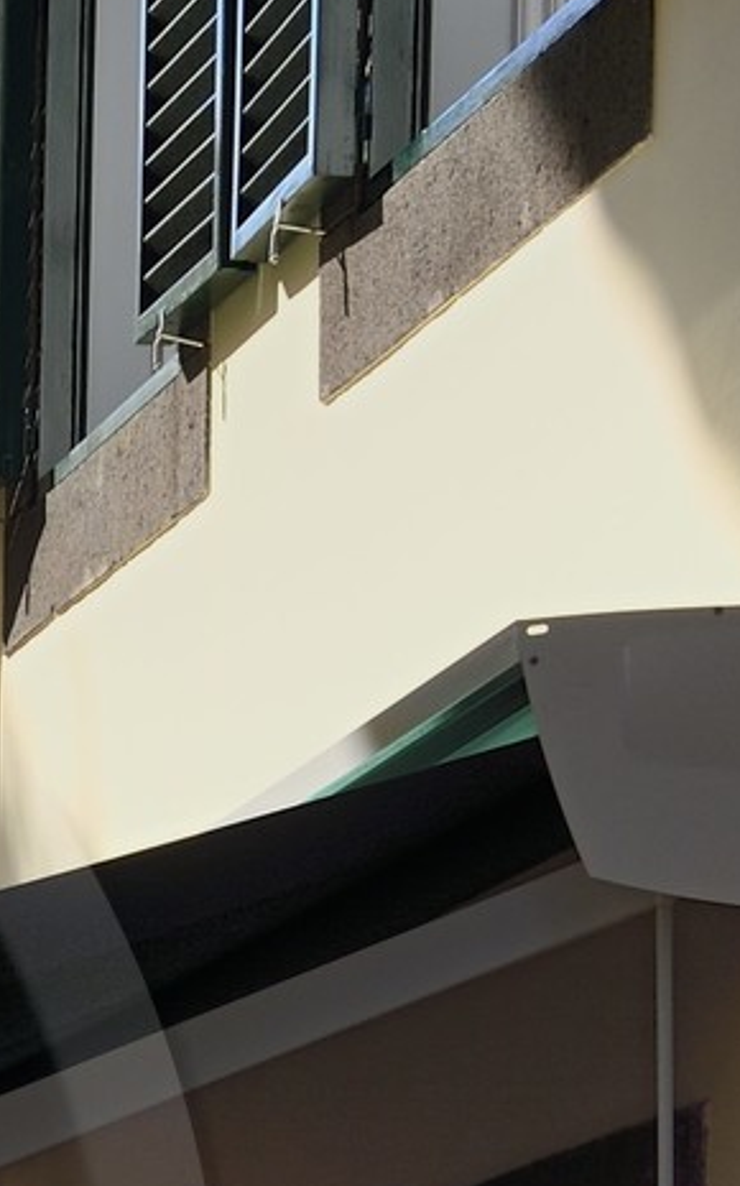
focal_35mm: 253
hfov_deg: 5.0
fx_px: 8176
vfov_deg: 8.2
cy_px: 1433
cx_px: -959
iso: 200
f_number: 13
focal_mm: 48
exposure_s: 1/125
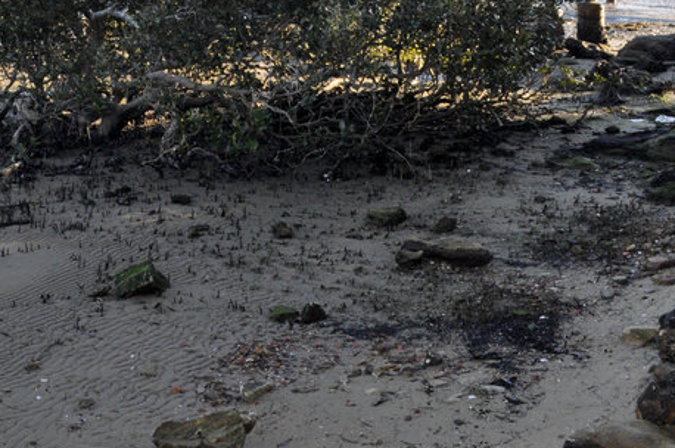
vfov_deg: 21.9
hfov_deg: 32.5
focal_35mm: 59
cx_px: 85
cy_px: -25
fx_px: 1105
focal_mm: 18
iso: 2000
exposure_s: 1/200
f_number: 16
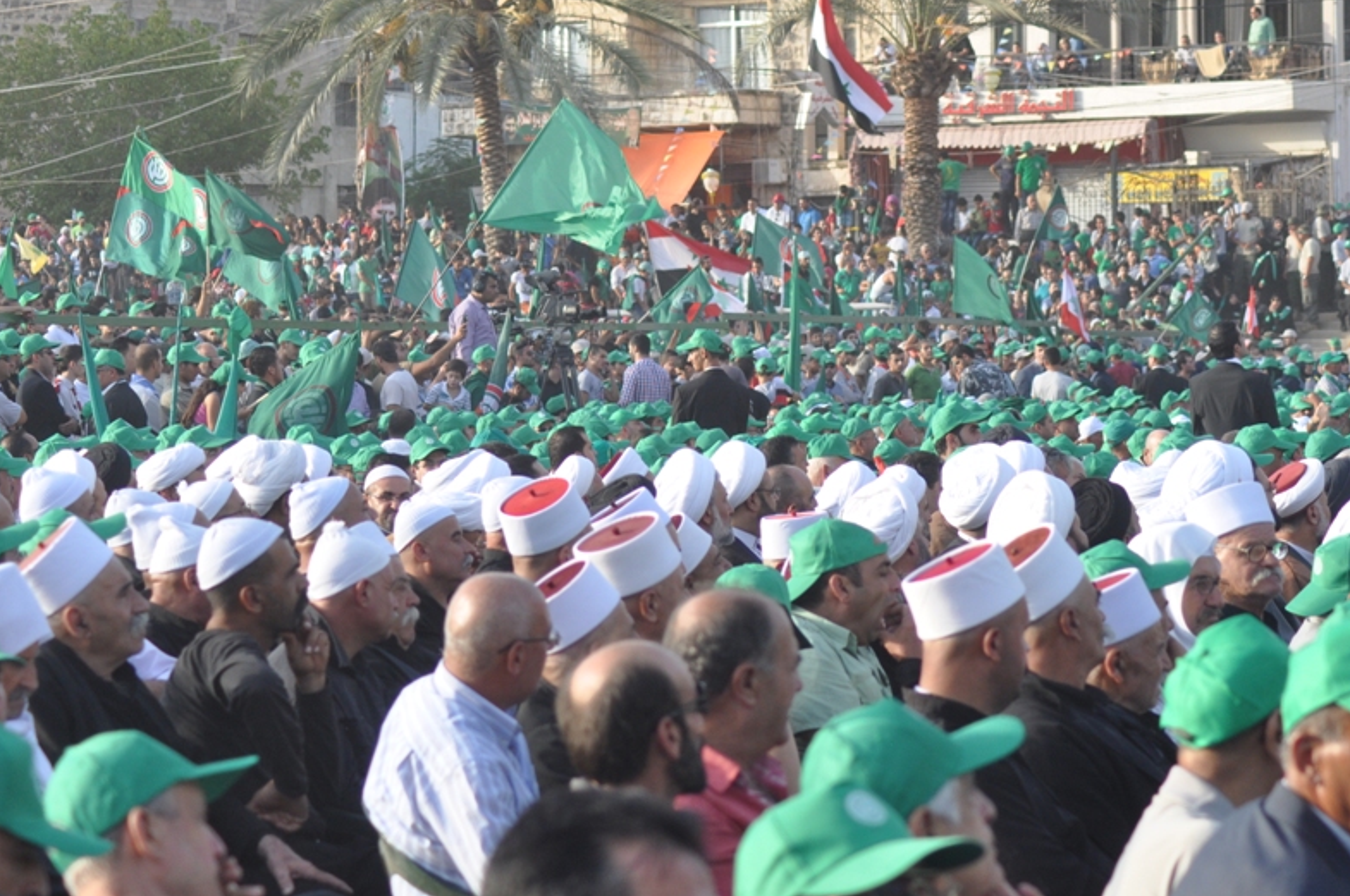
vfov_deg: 10.0
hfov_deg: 15.0
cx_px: 788
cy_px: 313
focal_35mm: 137
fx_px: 5130
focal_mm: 70
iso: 500
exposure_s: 1/640
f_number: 6.3
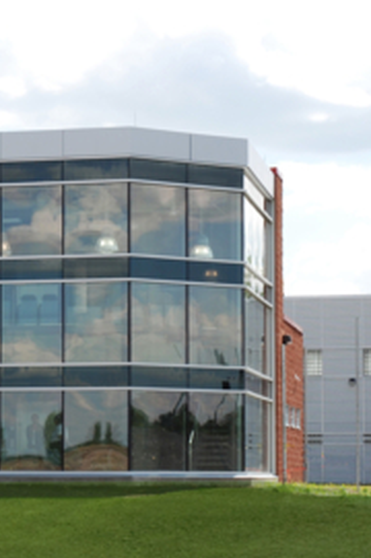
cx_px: -56
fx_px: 2092
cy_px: 368
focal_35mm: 135
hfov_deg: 10.0
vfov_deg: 15.2
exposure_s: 1/200
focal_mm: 38
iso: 100
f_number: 7.1
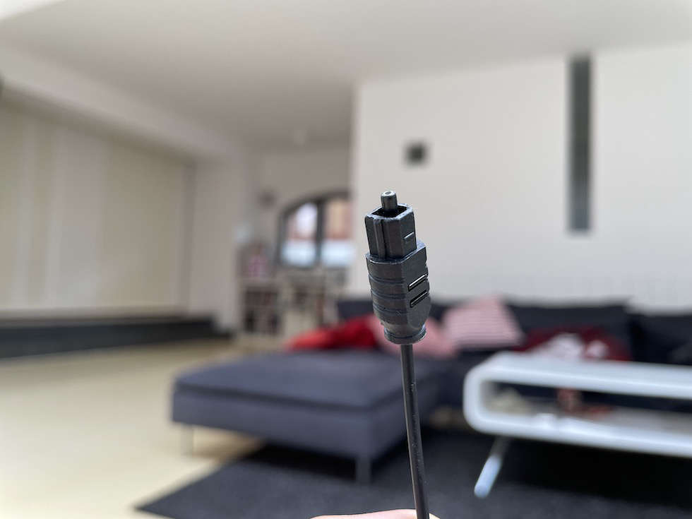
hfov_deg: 67.3
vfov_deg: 53.1
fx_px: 520
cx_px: 346
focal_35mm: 26
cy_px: 260
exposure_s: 1/121
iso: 50
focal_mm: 4.2
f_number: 1.6
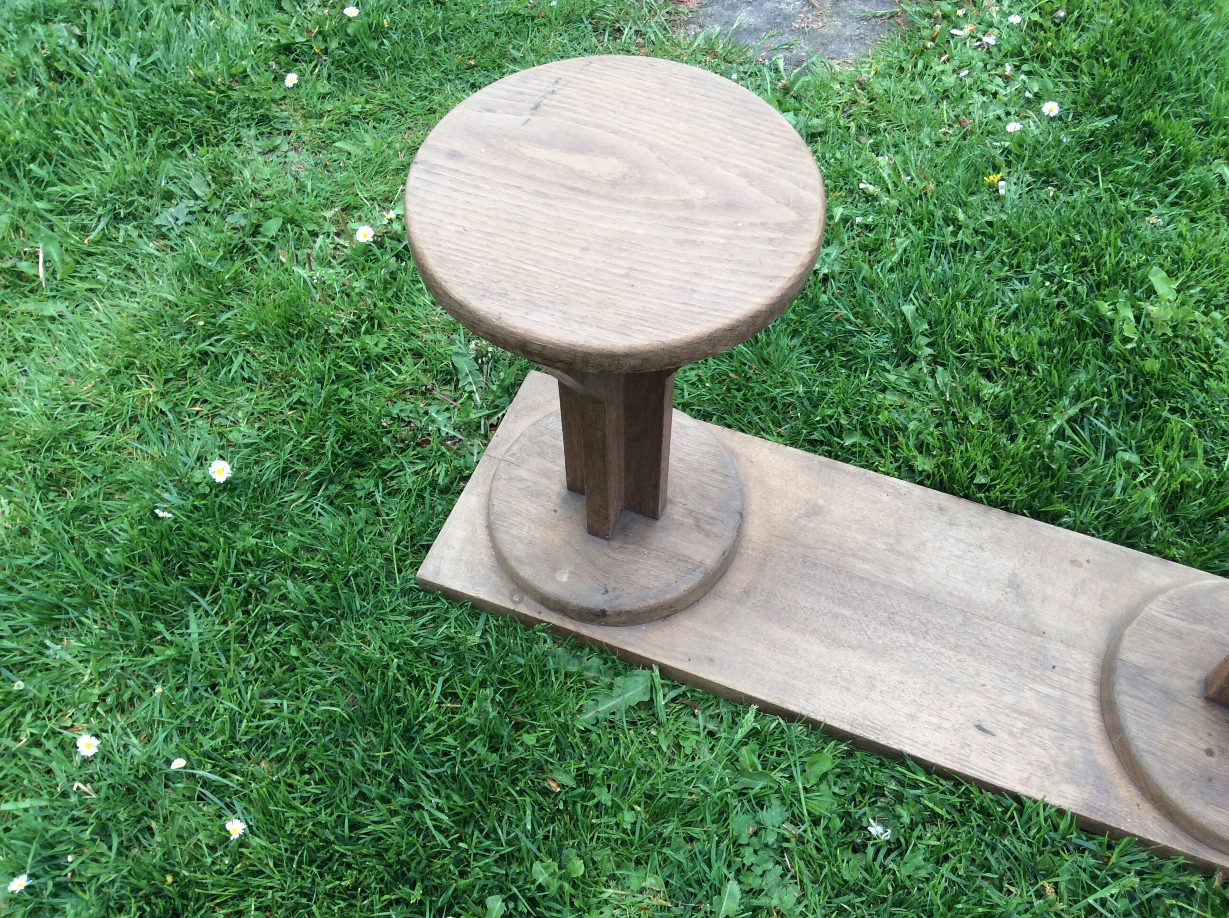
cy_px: 459
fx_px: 1134
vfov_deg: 44.1
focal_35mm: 32
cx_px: 614
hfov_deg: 56.9
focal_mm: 3.3
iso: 32
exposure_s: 1/158
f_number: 2.4
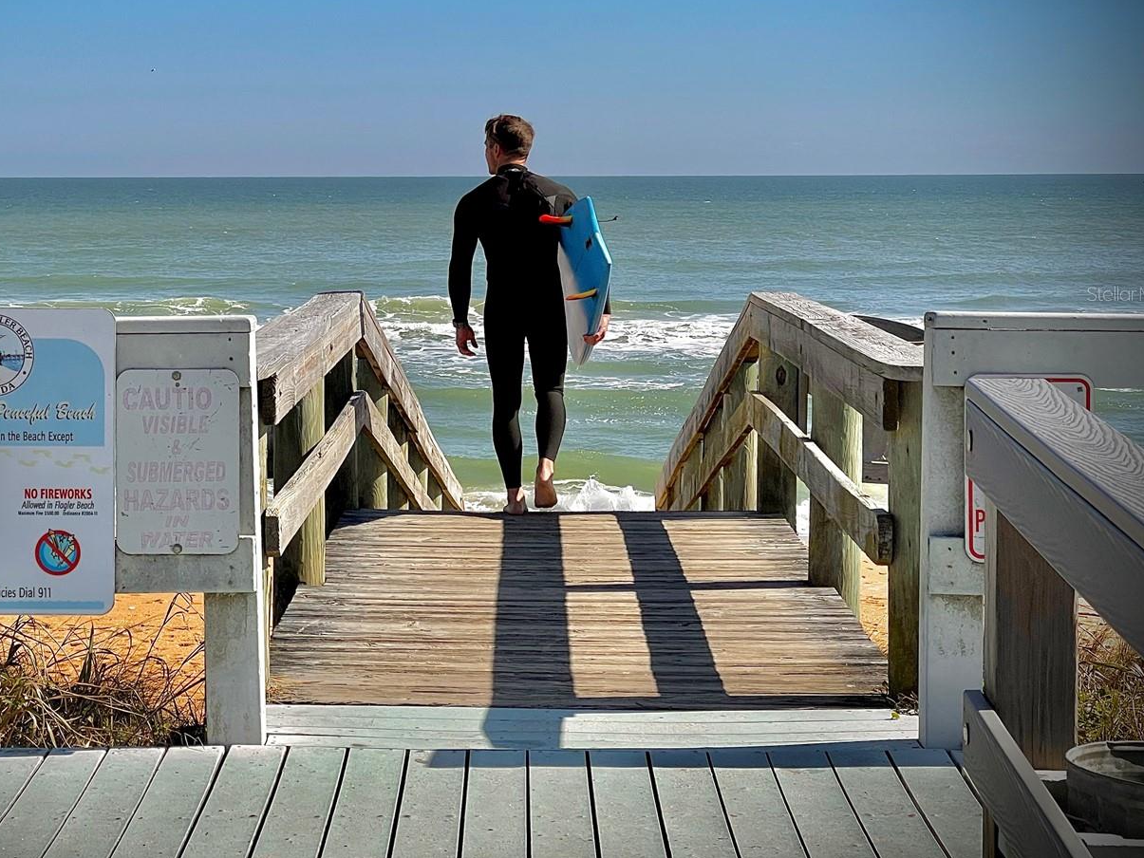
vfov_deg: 17.3
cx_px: 417
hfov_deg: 23.0
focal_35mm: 85
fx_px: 2809
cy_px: 293
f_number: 2.2
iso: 20
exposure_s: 1/1754
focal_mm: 7.5
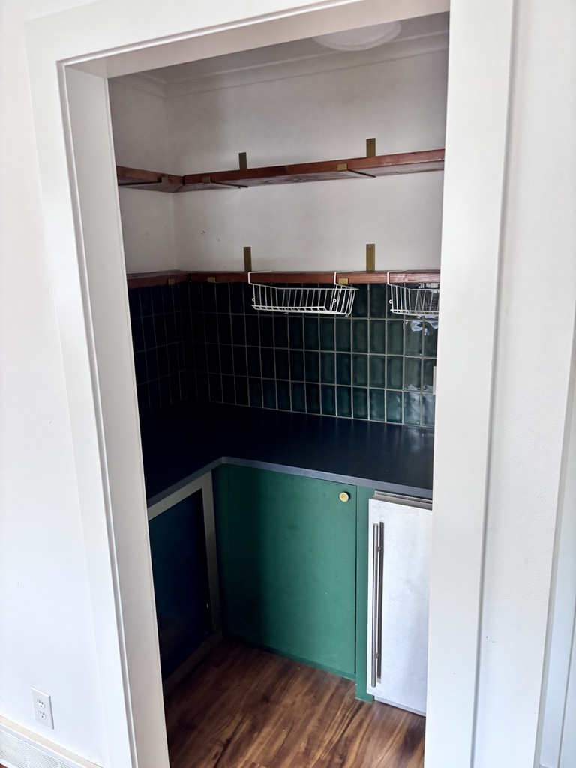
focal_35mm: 26
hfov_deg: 53.1
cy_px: 384
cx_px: 288
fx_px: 577
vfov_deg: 67.3
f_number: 1.6
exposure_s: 1/60
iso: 250
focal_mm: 5.96
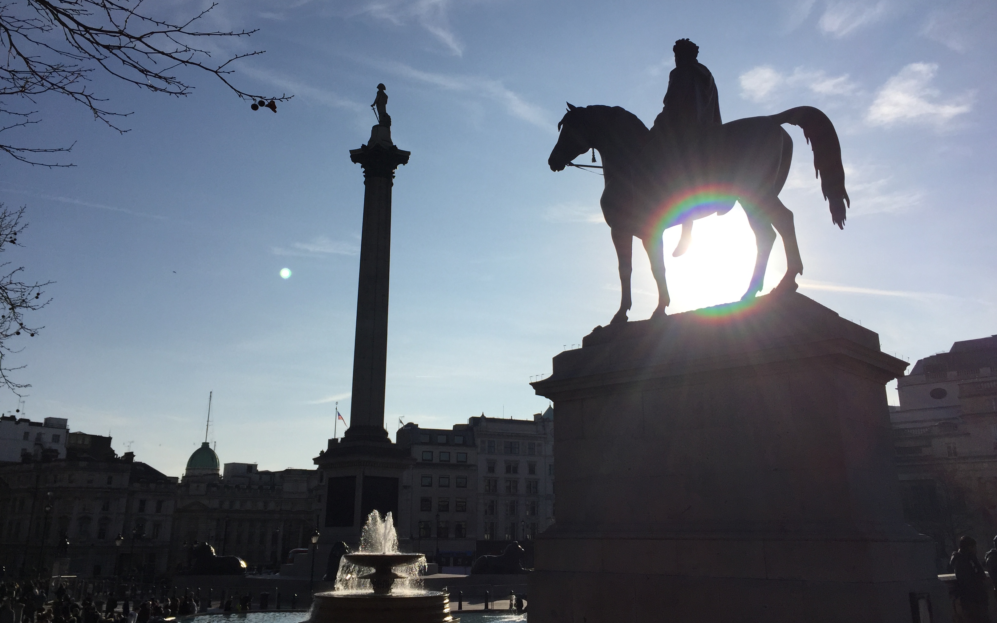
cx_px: 496
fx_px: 842
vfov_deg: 40.5
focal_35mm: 31
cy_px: 274
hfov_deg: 61.2
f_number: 2.2
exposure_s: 1/7937
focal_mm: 4.15
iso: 32
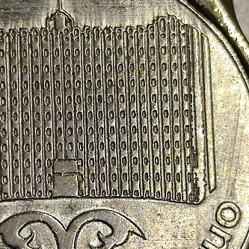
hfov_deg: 8.4
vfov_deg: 8.4
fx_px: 1693
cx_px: 70
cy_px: 151
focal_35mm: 208
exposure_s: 1/100
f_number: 1.69
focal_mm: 6.72
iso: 207
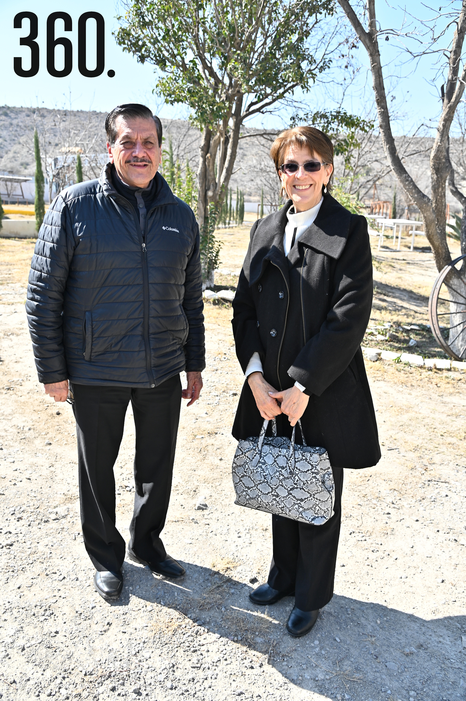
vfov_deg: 62.0
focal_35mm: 30
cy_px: 350
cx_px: 233
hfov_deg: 43.6
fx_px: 583
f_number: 6.3
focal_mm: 30
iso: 100
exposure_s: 1/160
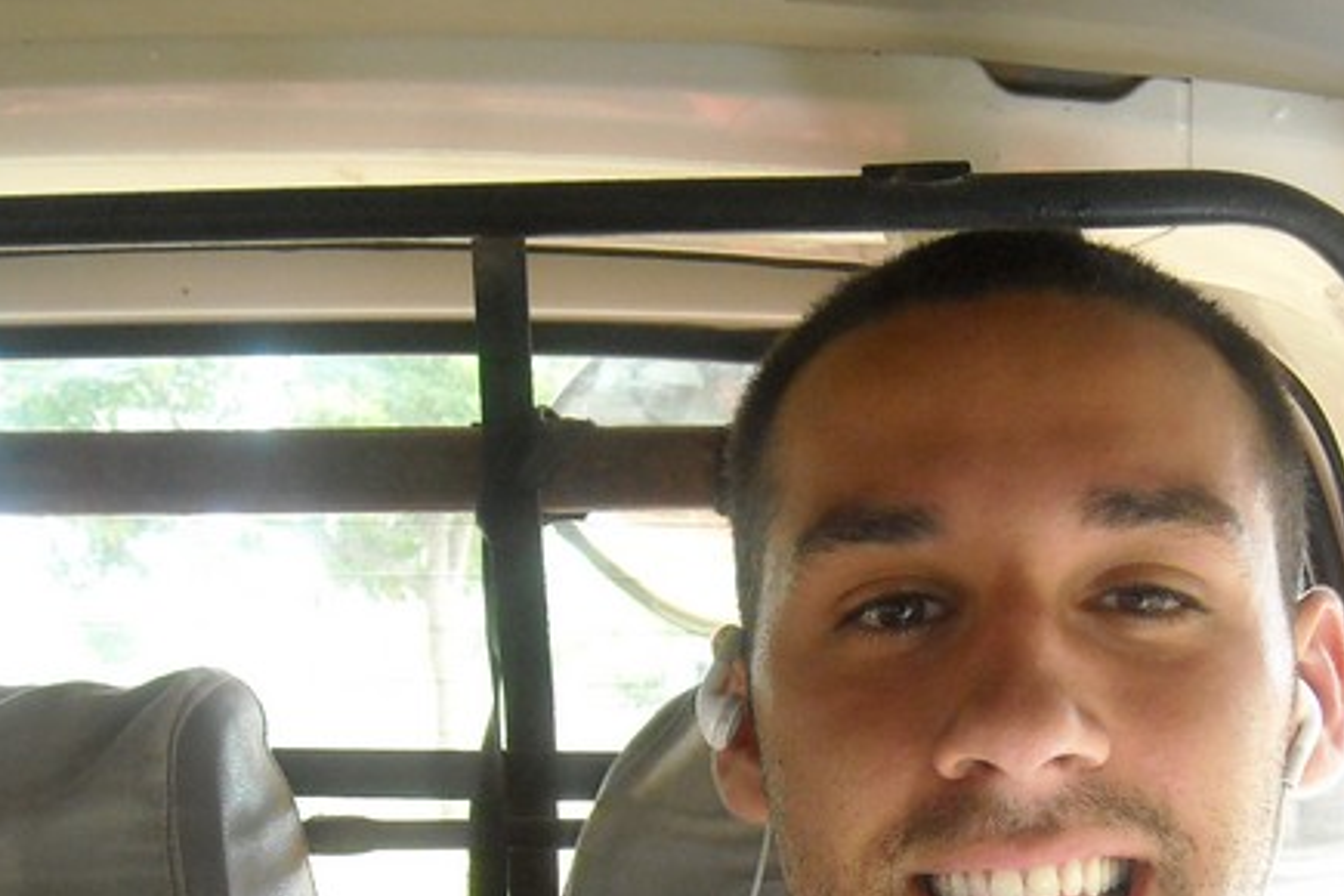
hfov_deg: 29.8
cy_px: 698
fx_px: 2501
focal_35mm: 67
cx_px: 908
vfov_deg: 20.1
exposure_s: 1/209
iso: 366
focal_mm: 5.7
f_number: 2.8
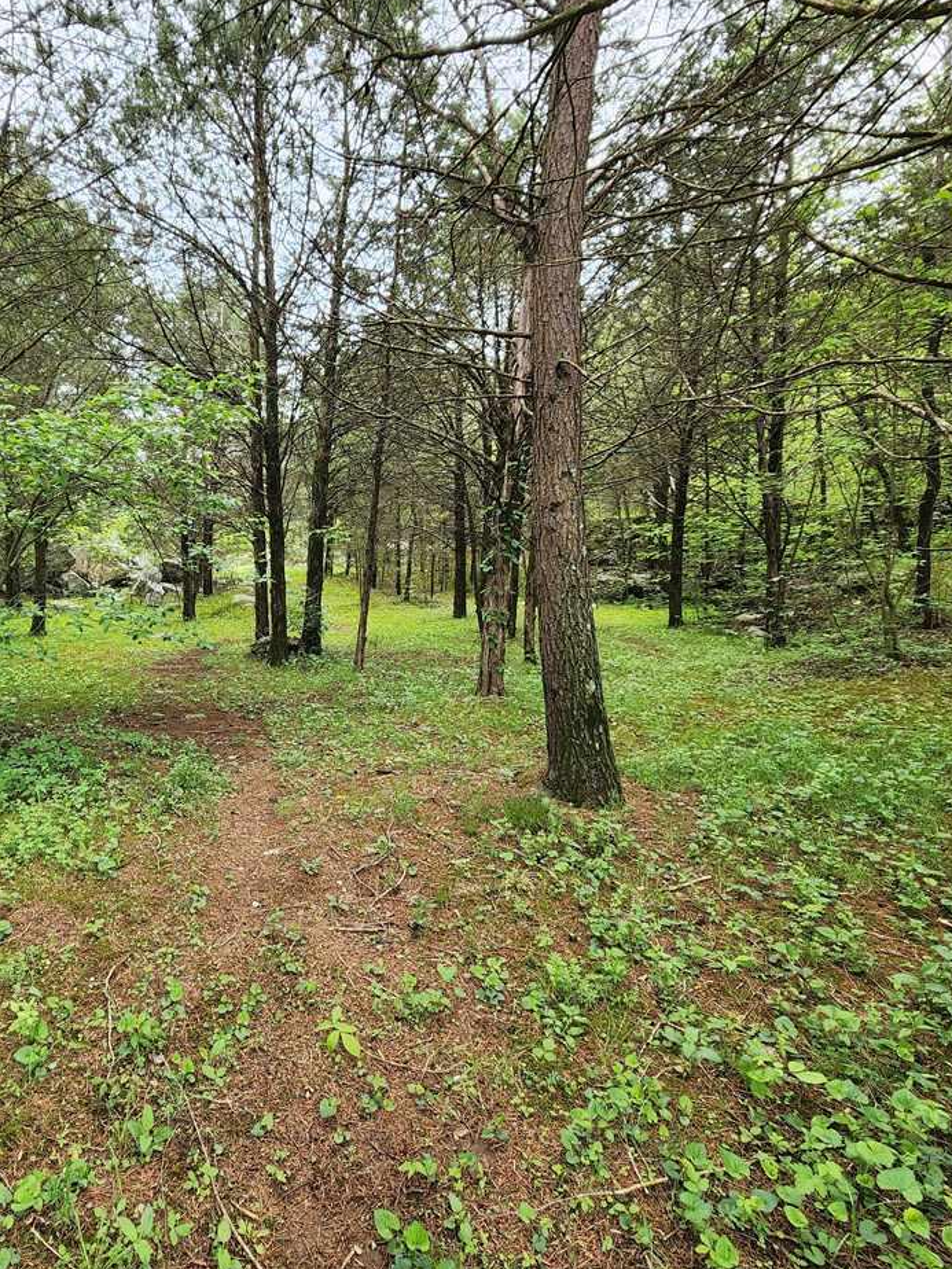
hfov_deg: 67.9
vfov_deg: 87.8
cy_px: 637
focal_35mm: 18
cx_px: 262
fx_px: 660
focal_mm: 2.2
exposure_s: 1/120
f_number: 2.2
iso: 64
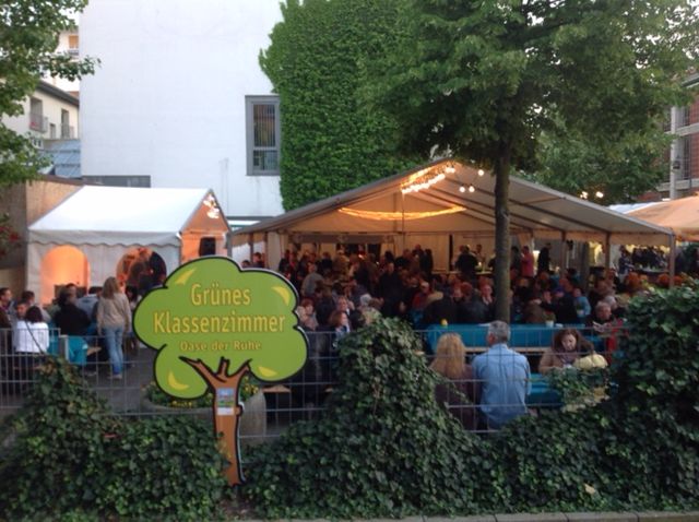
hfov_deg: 52.7
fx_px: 706
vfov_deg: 40.6
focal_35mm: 35
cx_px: 350
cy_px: 261
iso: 64
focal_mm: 4.28
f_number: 2.4
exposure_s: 1/17
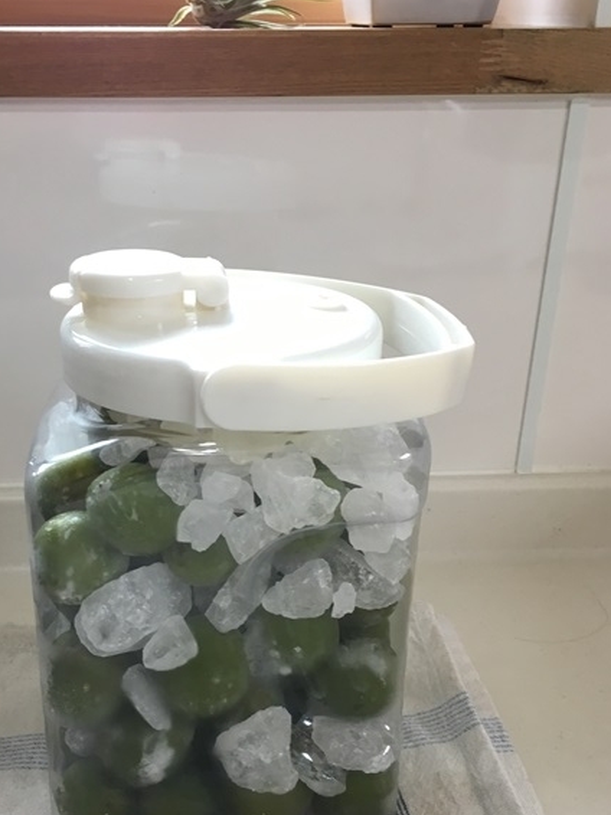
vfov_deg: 45.6
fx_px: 966
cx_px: 209
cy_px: 484
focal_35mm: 41
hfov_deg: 34.8
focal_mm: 4.15
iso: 50
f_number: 2.2
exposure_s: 1/30
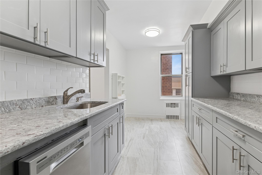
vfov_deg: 77.3
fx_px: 109
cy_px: 88
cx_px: 131
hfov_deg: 100.4
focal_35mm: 15
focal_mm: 15
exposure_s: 1/20
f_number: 14
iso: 640
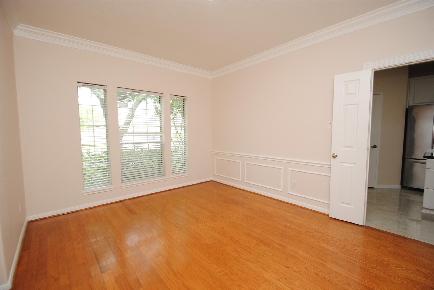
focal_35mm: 15
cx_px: 217
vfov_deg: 77.5
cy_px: 145
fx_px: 181
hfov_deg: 100.3
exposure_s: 1/60
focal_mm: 10
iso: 200
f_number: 4
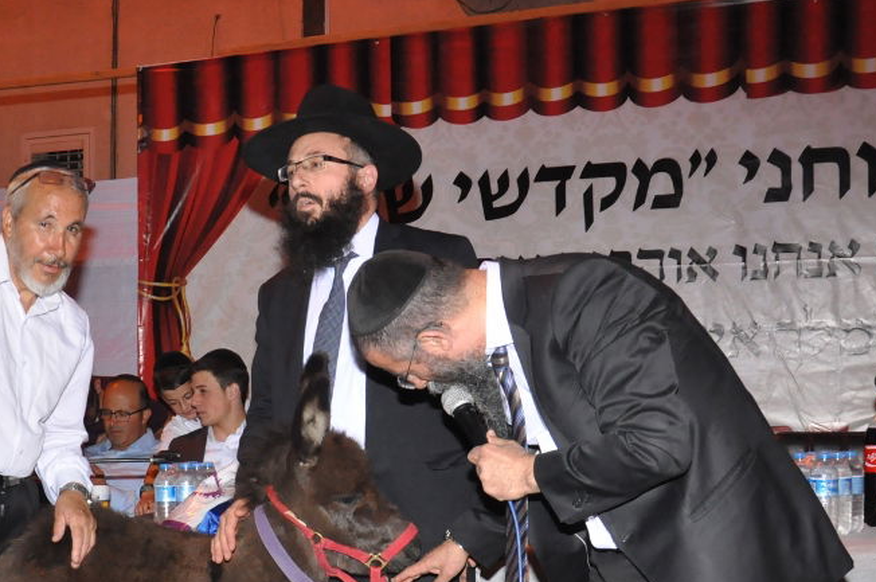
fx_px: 1288
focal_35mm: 53
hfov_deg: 36.9
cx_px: 250
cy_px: 503
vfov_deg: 24.8
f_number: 7.1
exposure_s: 1/60
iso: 1600
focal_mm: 18
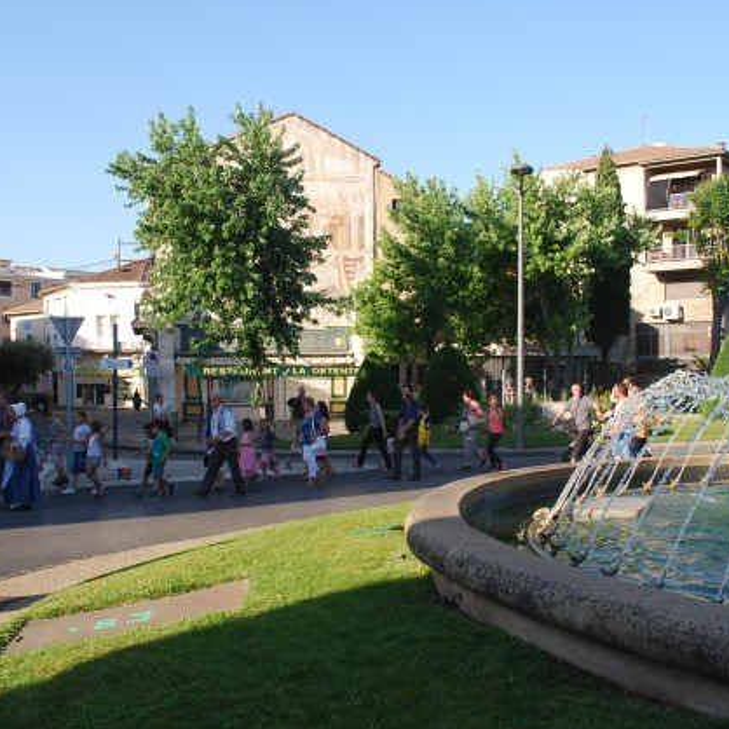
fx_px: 1025
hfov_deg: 39.2
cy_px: 367
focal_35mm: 43
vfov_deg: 39.2
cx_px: 359
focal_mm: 22
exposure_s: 1/250
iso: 200
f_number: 8
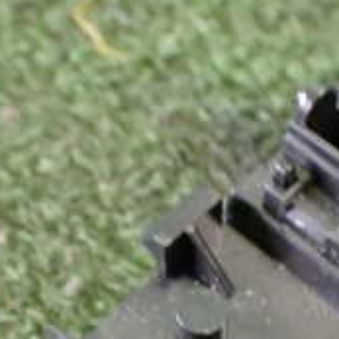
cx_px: 216
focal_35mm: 92
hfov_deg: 18.8
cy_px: 296
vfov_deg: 18.6
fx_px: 1019
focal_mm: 5.4
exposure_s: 1/40
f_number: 2.3
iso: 800
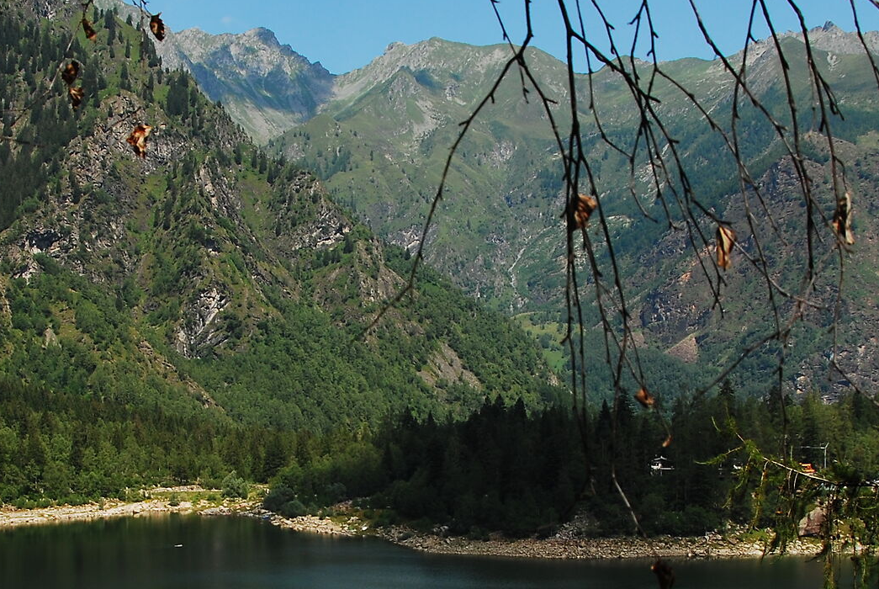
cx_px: 366
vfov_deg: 21.7
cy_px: 478
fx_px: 1516
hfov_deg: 32.3
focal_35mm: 62
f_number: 9
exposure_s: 1/160
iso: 100
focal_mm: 18
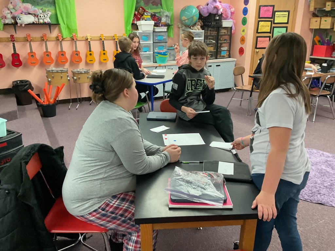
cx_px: 168
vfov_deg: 48.2
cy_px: 126
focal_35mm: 29
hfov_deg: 61.7
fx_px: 281
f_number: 1.8
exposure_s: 1/60
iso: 160
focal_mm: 3
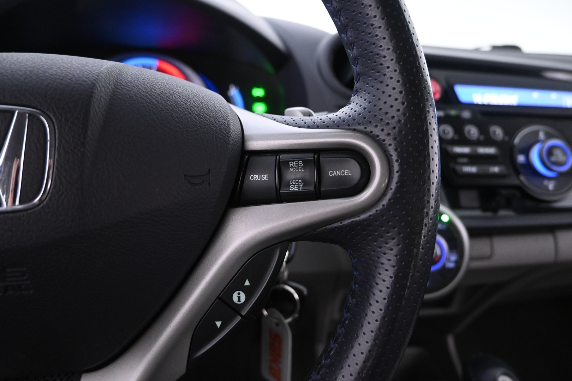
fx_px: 381
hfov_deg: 73.7
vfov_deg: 53.1
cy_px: 190
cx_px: 286
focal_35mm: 24
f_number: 3.5
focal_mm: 16
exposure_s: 1/30
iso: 2500
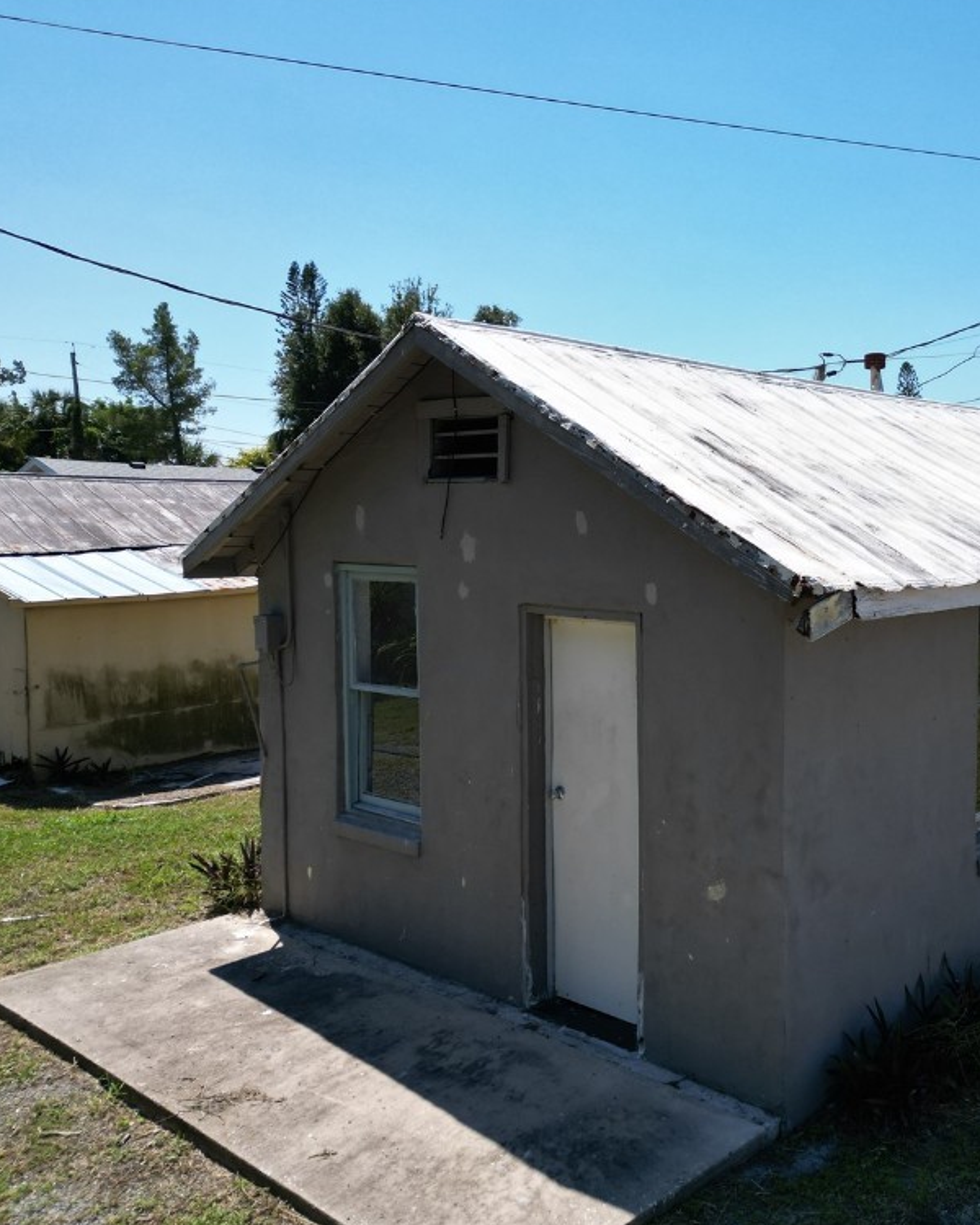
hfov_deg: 43.7
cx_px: 777
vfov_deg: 55.7
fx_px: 1160
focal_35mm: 32
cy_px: 603
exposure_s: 1/3000
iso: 120
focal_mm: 6.72
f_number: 1.7
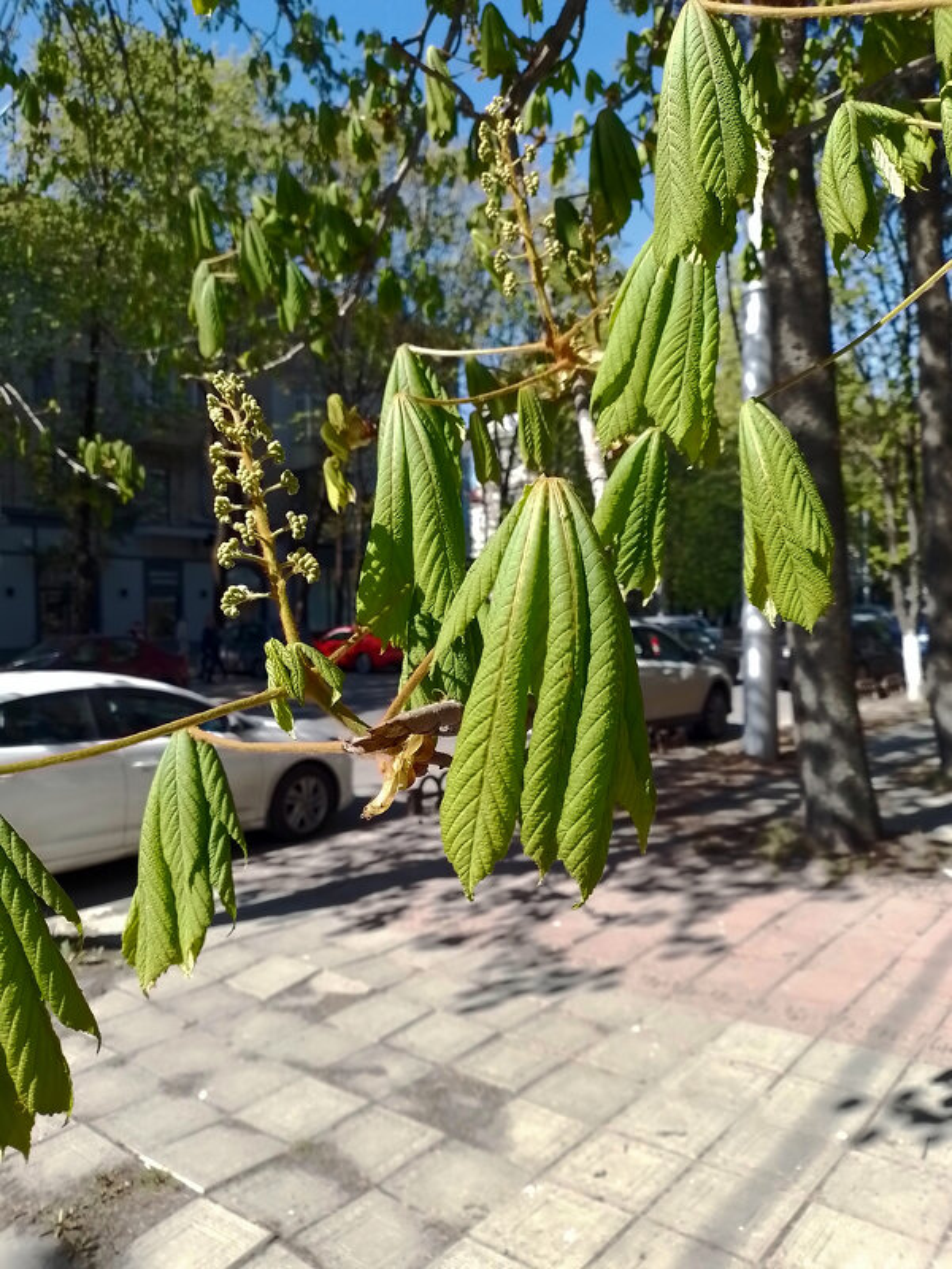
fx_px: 1283
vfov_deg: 52.6
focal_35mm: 35
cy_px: 634
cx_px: 476
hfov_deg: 40.7
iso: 50
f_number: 2.4
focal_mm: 3.94
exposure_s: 1/500
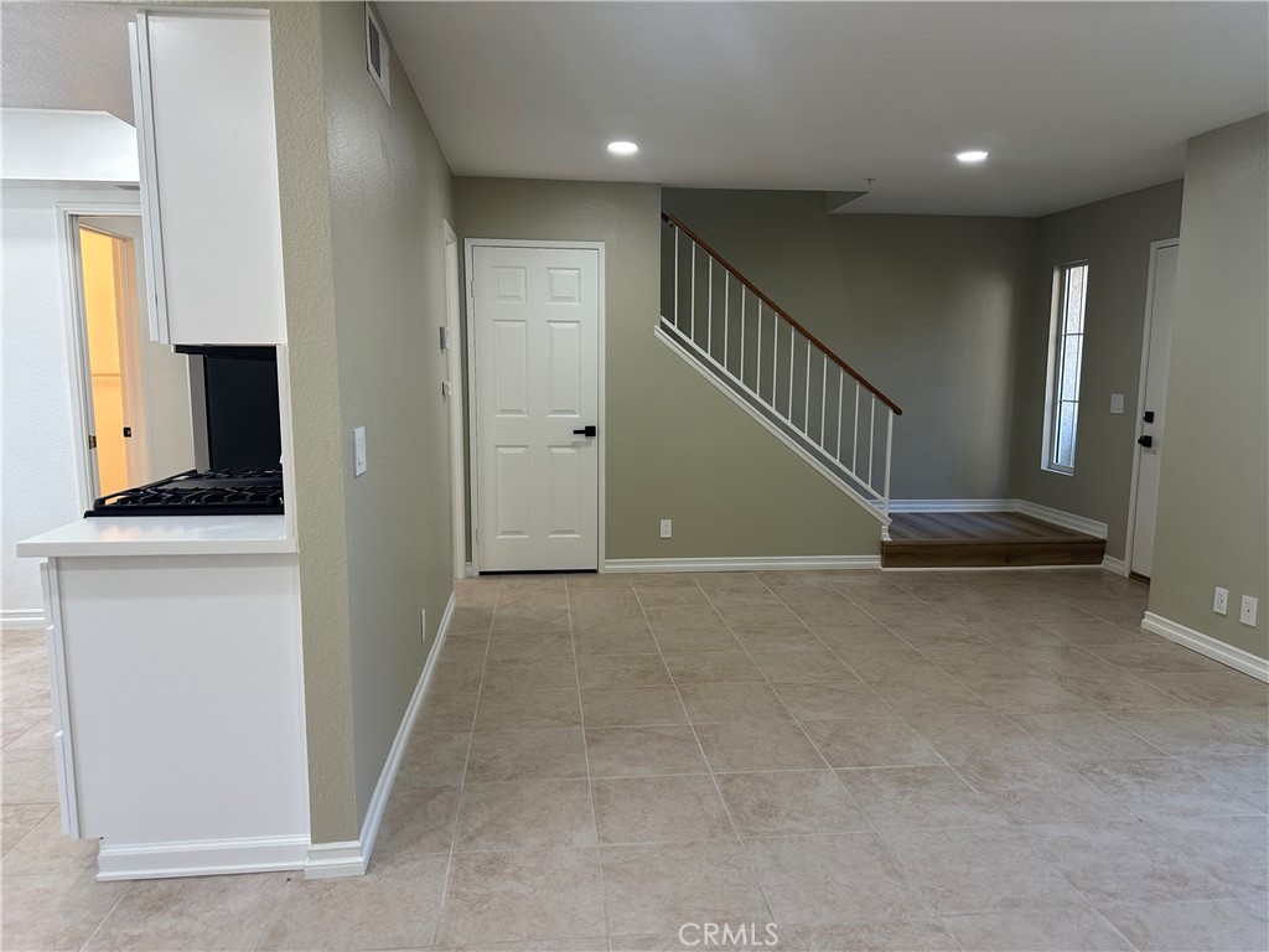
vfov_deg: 56.8
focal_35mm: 24
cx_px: 634
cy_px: 476
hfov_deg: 71.6
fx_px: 880
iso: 125
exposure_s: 1/120
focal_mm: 6.86
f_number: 1.78
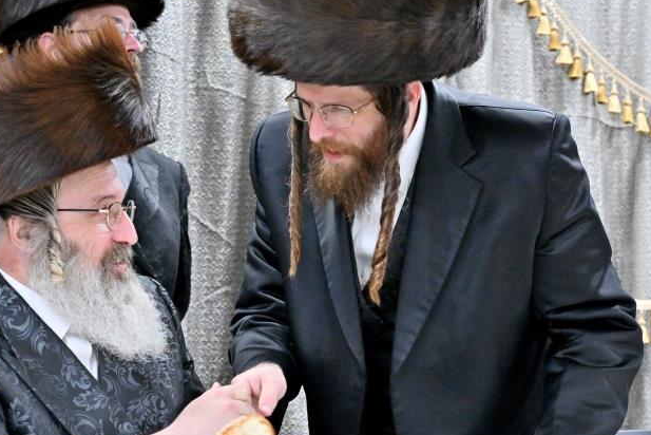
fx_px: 1321
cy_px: 262
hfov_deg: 27.7
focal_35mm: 73
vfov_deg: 18.7
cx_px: 273
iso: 2000
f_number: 4
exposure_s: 1/160
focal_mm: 44
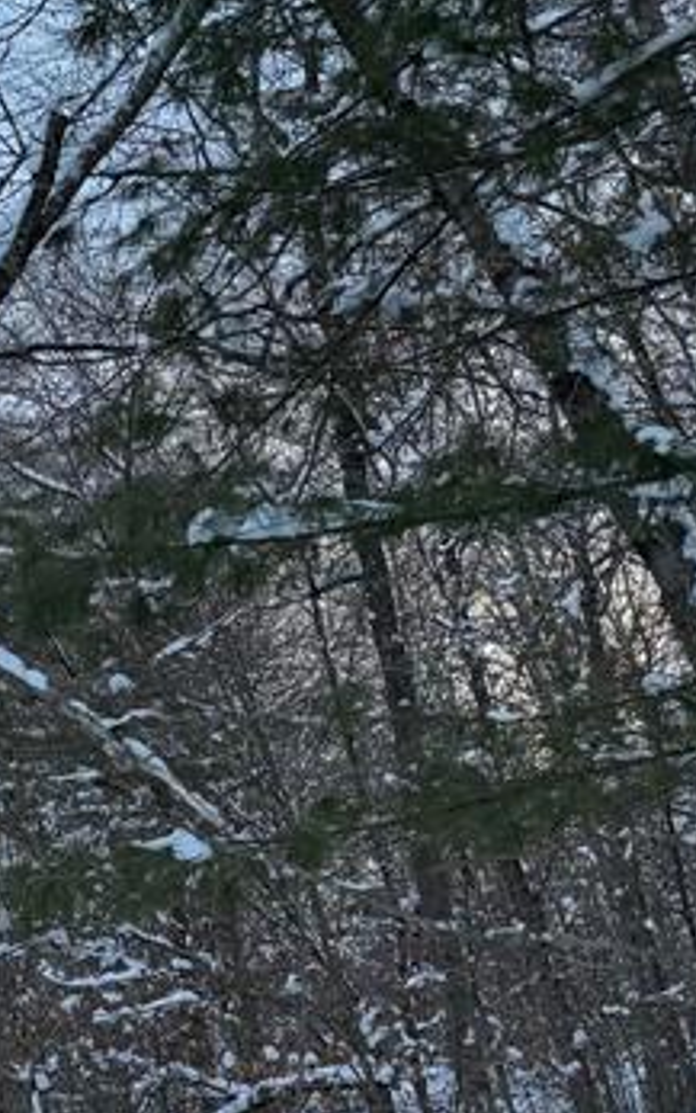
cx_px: -808
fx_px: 2275
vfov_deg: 27.5
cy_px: 603
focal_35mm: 75
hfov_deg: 13.9
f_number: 1.78
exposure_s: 1/503
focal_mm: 6.76
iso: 80
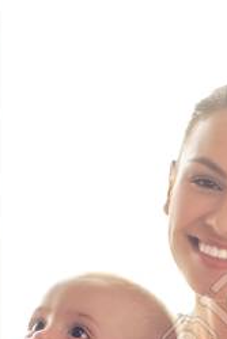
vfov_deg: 5.6
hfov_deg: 3.8
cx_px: 200
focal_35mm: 364
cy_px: 523
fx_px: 3438
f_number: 3.2
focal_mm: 70
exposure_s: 1/160
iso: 320
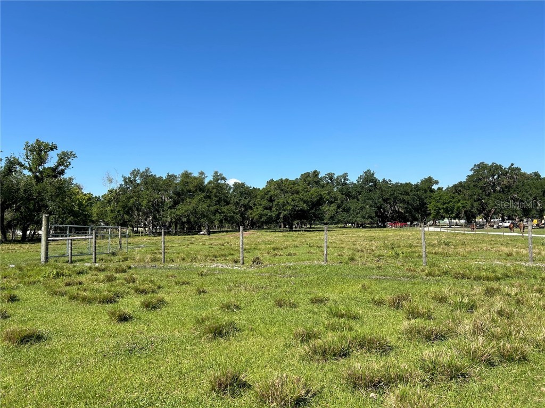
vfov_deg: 53.1
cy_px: 204
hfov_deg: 67.3
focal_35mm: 26
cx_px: 272
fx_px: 409
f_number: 1.5
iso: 50
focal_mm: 5.7
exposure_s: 1/3968
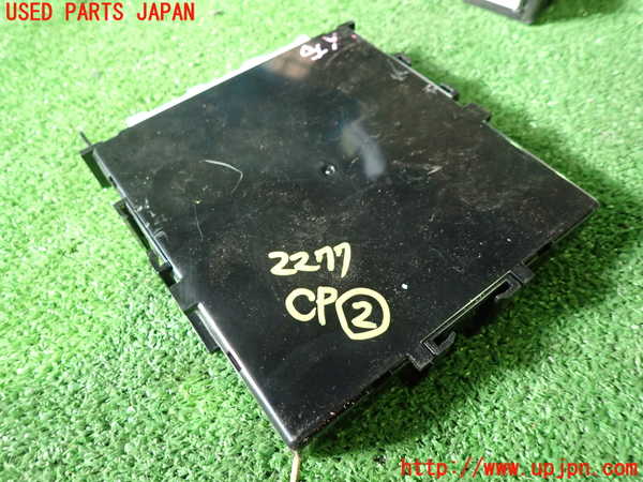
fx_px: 464
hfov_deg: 69.4
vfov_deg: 54.9
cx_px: 322
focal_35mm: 25
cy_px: 241
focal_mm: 4.5
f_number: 2
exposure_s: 1/30
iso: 640
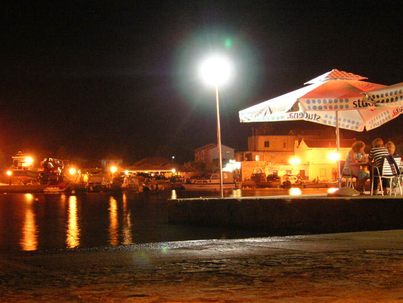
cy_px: 160
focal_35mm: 70
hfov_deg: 27.7
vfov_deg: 21.0
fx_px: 815
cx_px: 173
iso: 160
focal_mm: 10.2
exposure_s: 4
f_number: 3.9
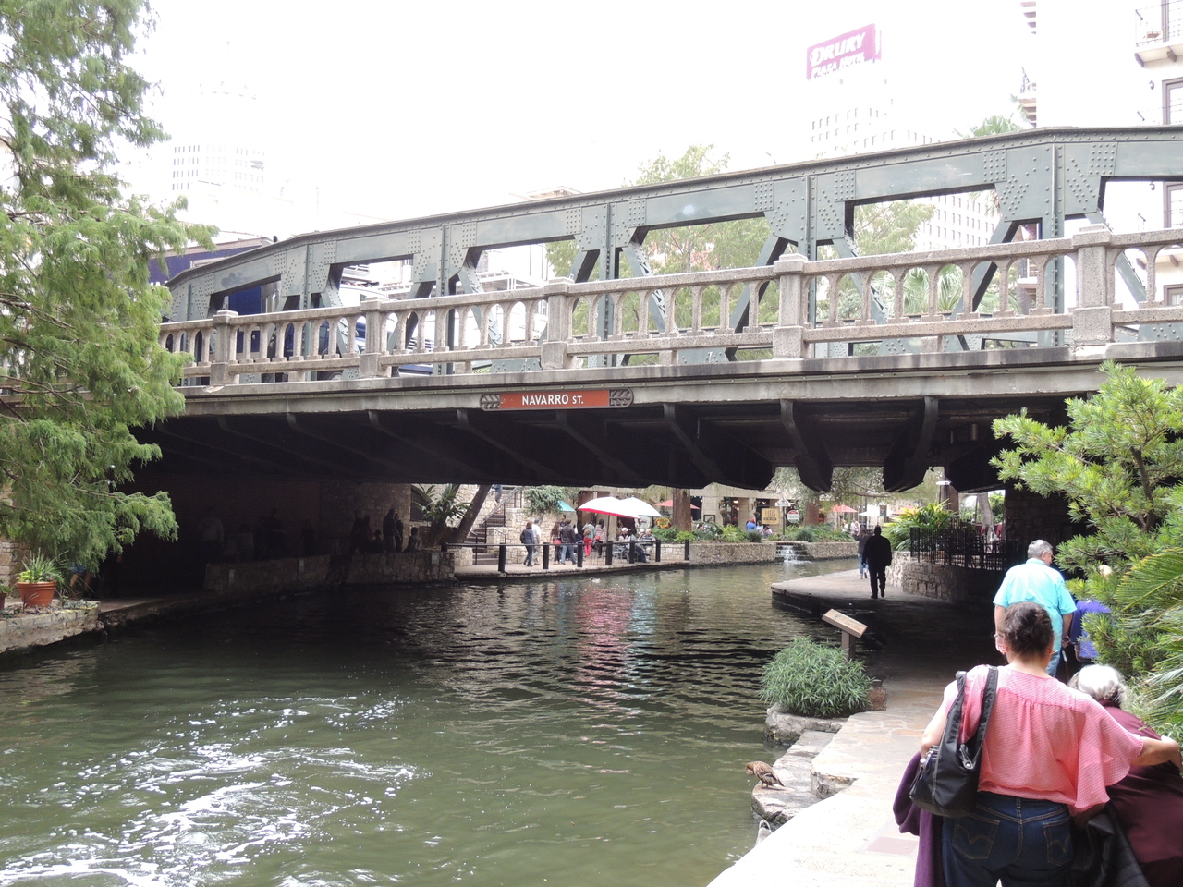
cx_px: 592
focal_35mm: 35
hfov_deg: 52.6
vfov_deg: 40.7
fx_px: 1196
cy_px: 444
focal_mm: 6.2
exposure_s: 1/50
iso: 280
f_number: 3.3
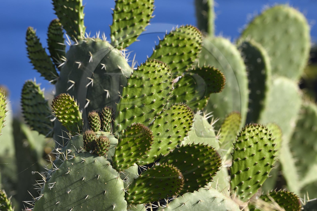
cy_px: 106
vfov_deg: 8.1
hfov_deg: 12.1
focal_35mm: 170
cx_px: 158
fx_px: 1496
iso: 200
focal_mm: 170
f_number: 8
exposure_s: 1/320
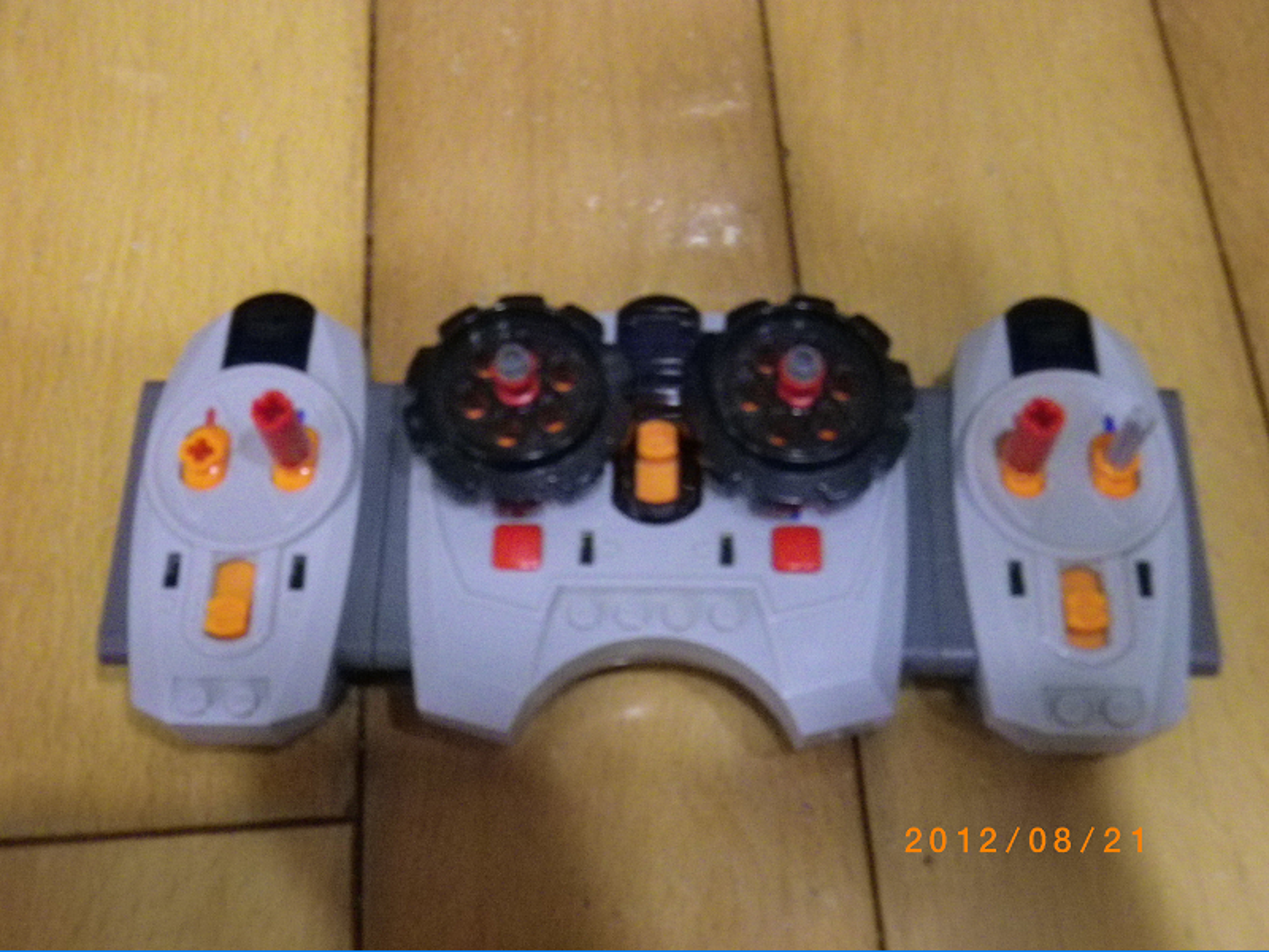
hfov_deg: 45.8
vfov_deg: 35.1
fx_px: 1503
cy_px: 476
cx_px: 634
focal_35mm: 41
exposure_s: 1/13
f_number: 3.9
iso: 800
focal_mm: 7.3
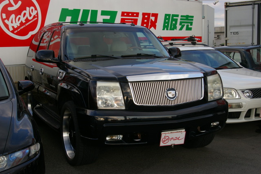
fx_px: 359
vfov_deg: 27.2
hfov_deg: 40.0
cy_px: 87
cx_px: 130
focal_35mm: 50
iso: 200
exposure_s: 1/125
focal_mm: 33
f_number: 6.7
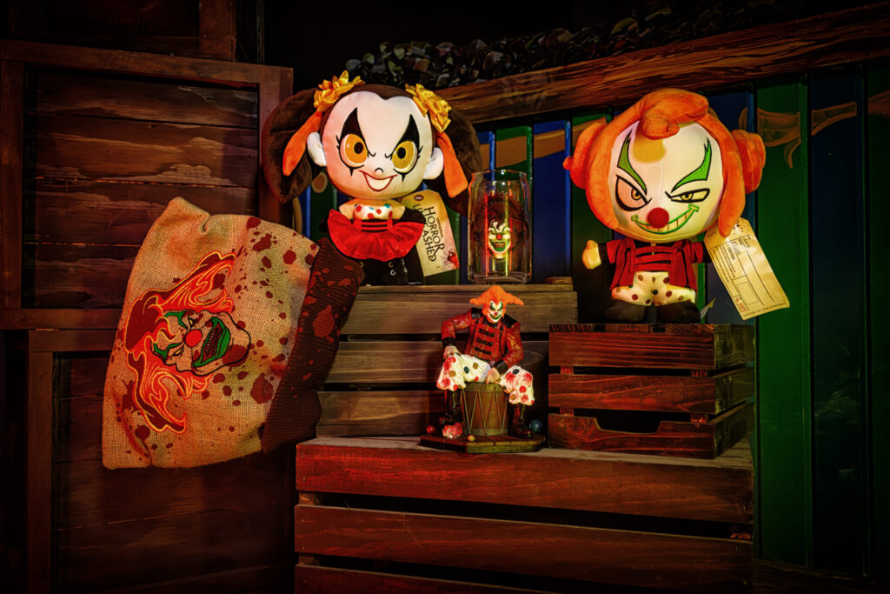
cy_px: 297
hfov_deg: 54.4
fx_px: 865
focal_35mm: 35
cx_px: 445
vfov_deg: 37.9
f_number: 6.3
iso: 2000
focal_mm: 35
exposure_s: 1/25
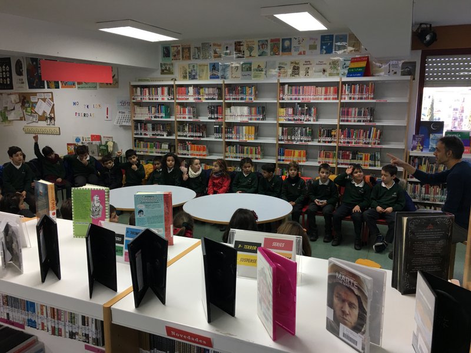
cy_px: 176
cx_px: 236
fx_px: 395
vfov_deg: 48.2
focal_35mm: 29
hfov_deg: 61.7
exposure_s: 1/33
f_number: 2.2
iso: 40
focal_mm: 4.15
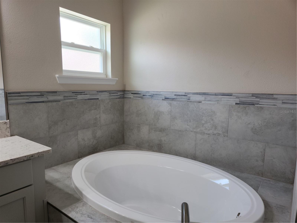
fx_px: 197
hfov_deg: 73.9
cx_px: 148
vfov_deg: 58.9
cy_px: 112
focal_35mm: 23
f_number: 1.8
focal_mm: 5.4
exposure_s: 1/60
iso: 32
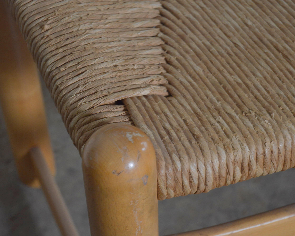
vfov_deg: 16.4
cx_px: 165
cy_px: 118
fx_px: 817
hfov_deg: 20.5
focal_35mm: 94
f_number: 5.6
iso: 400
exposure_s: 1/60
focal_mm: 55
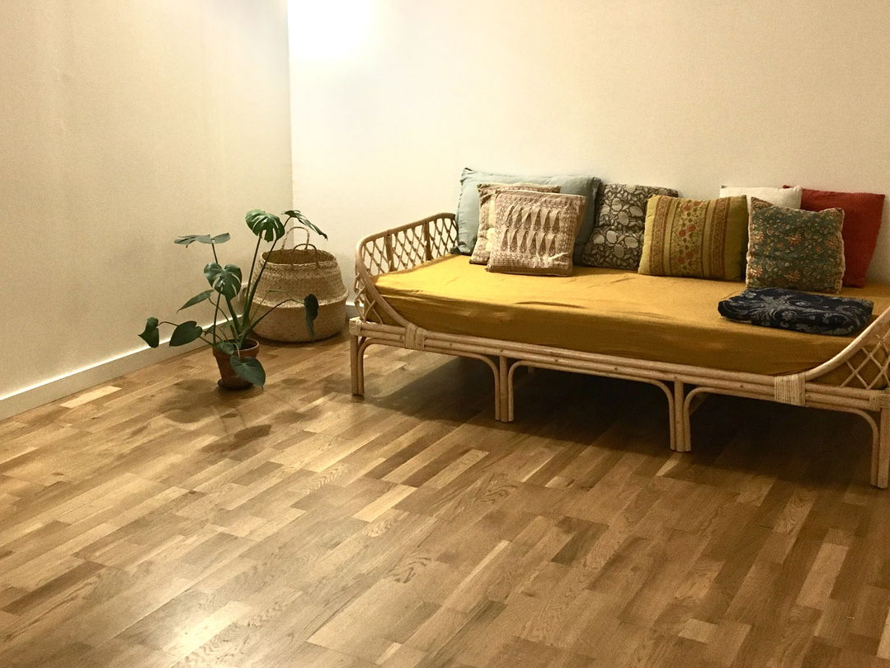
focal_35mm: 43
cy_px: 226
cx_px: 435
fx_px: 1105
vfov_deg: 33.3
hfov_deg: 43.9
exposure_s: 1/33
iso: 160
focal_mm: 4.15
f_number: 2.2
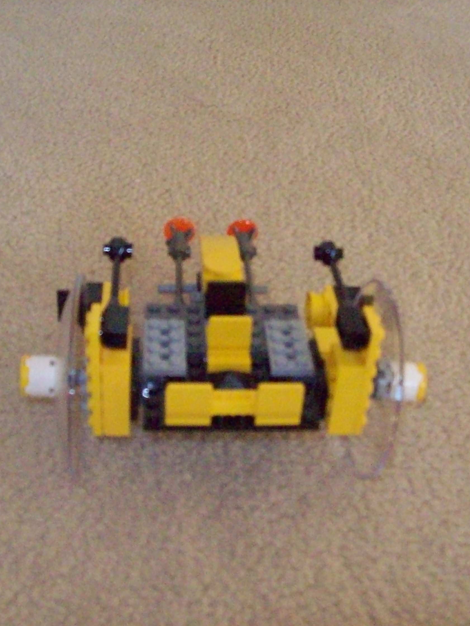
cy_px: 317
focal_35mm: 49
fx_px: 887
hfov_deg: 29.7
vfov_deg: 38.9
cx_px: 244
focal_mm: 6
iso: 800
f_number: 2.7
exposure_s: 1/128
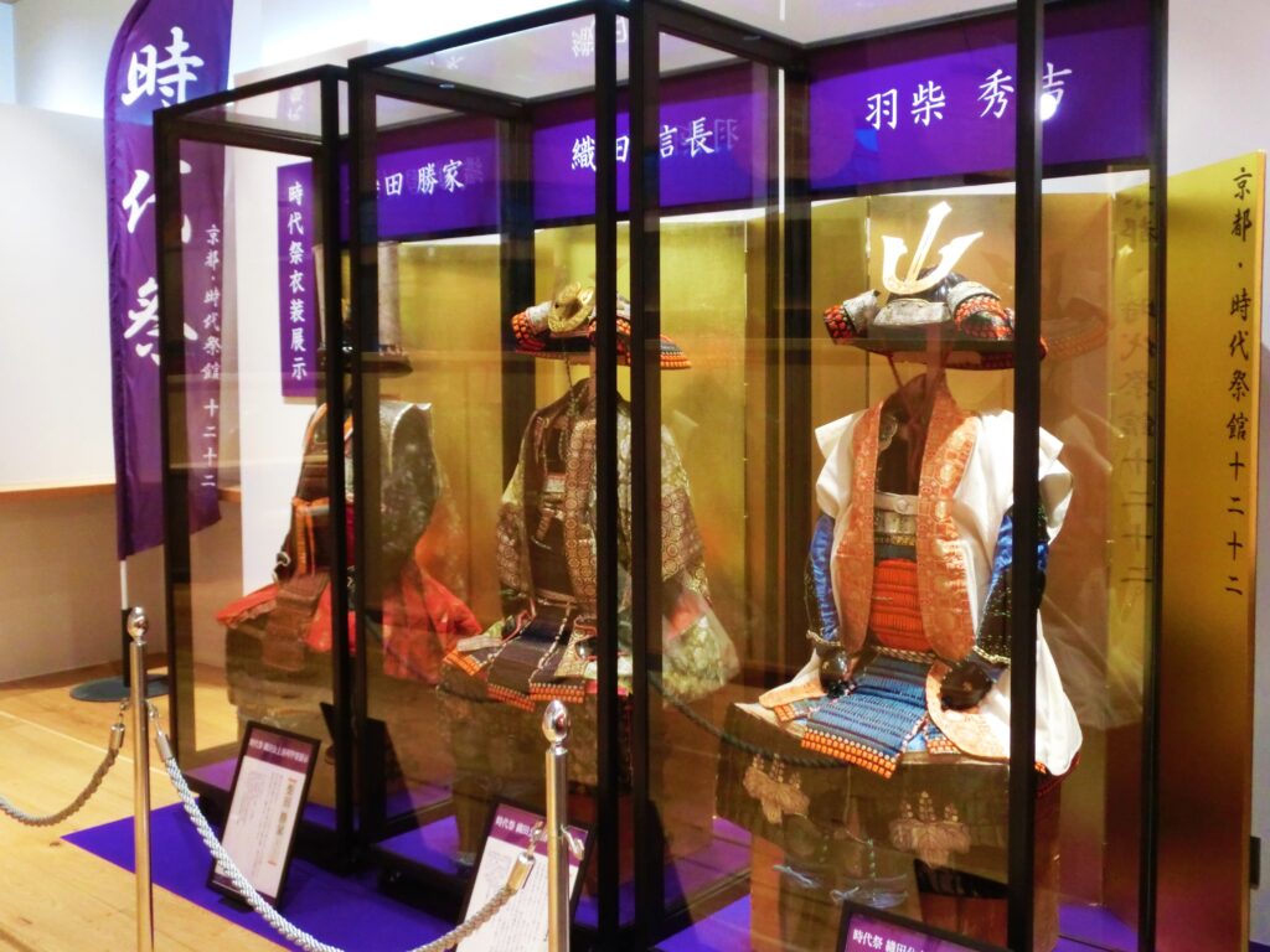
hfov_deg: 60.0
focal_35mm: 30
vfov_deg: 46.8
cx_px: 635
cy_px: 476
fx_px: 1101
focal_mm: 5.36
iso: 800
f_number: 3.5
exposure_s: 1/100
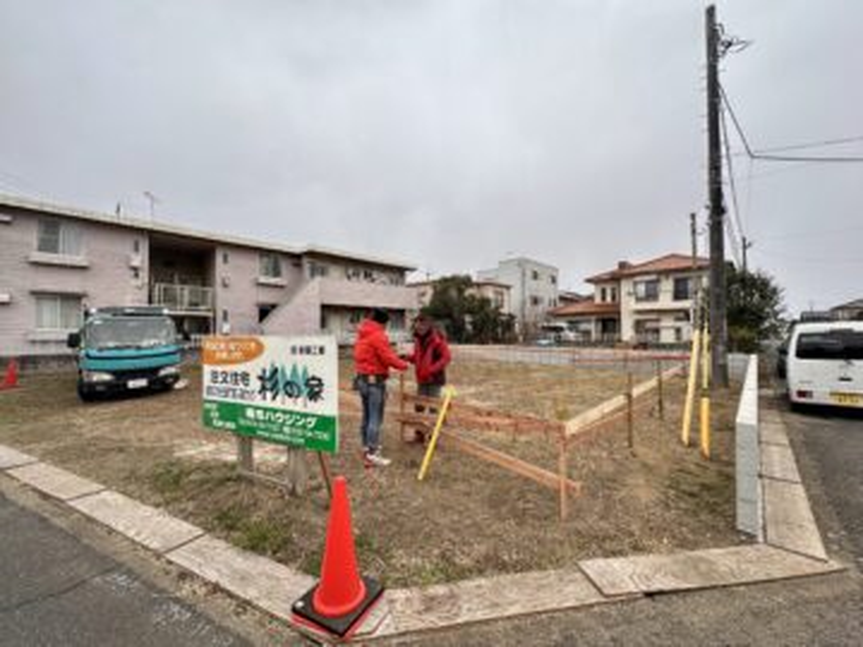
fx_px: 349
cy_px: 324
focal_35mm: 14
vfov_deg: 85.7
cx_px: 432
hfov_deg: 102.1
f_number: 2.2
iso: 40
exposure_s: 1/415
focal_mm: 2.22
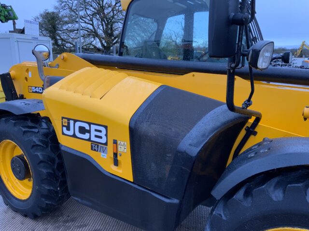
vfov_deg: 48.2
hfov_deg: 61.7
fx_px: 259
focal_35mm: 29
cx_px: 154
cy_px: 116
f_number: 1.8
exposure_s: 1/70
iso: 64
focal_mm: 3
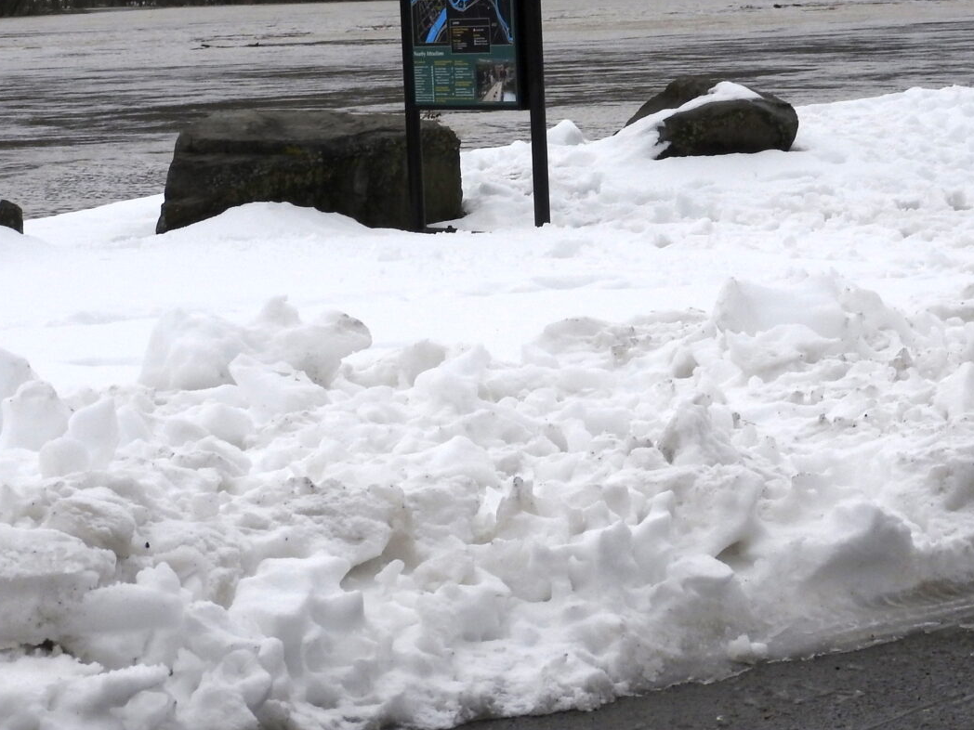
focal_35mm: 127
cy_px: 181
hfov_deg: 15.5
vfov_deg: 11.6
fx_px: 3573
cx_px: 553
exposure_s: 1/1000
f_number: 4.2
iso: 100
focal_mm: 11.6
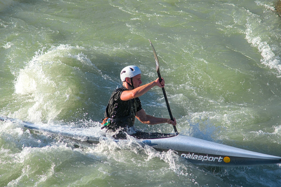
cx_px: 140
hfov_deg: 13.1
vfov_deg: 8.7
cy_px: 94
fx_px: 1228
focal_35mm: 158
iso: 200
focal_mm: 105
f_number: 4
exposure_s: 1/1250
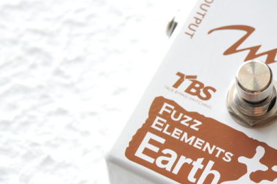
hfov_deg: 9.9
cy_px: 114
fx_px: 1591
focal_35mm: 207
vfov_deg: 6.6
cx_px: 225
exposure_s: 1/25
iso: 800
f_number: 10
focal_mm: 105
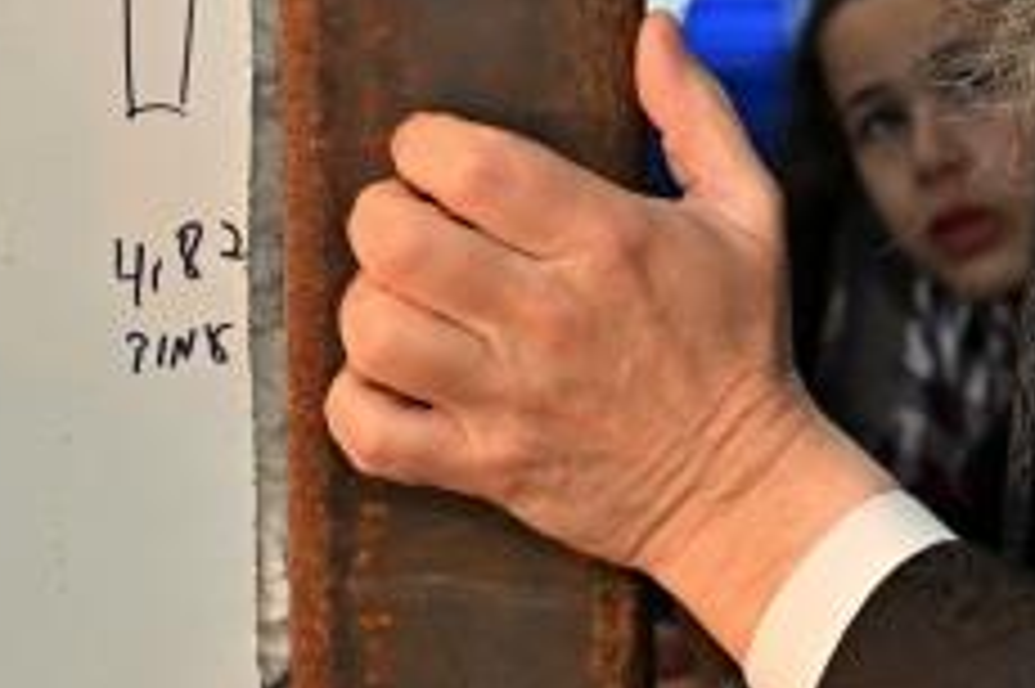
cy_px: -569
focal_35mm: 140
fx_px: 4028
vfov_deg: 9.3
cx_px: 1440
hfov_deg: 13.9
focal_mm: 31.5
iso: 1000
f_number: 4
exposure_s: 1/200
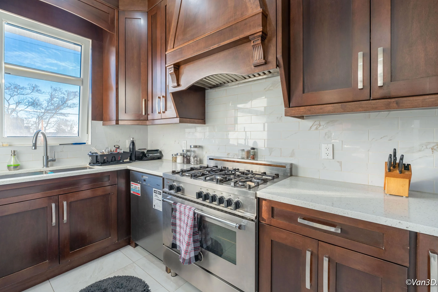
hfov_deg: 98.0
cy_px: 136
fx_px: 190
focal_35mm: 16
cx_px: 216
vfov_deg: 74.9
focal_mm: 14.6
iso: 100
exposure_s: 1/80
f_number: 6.3
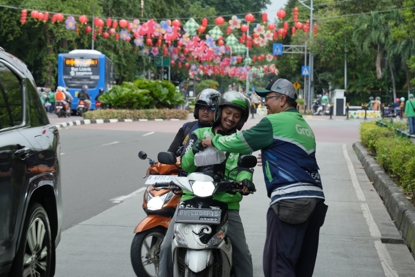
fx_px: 1210
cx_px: 208
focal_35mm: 105
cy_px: 138
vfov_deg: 13.0
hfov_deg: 19.5
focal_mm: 70
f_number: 5
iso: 250
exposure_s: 1/100
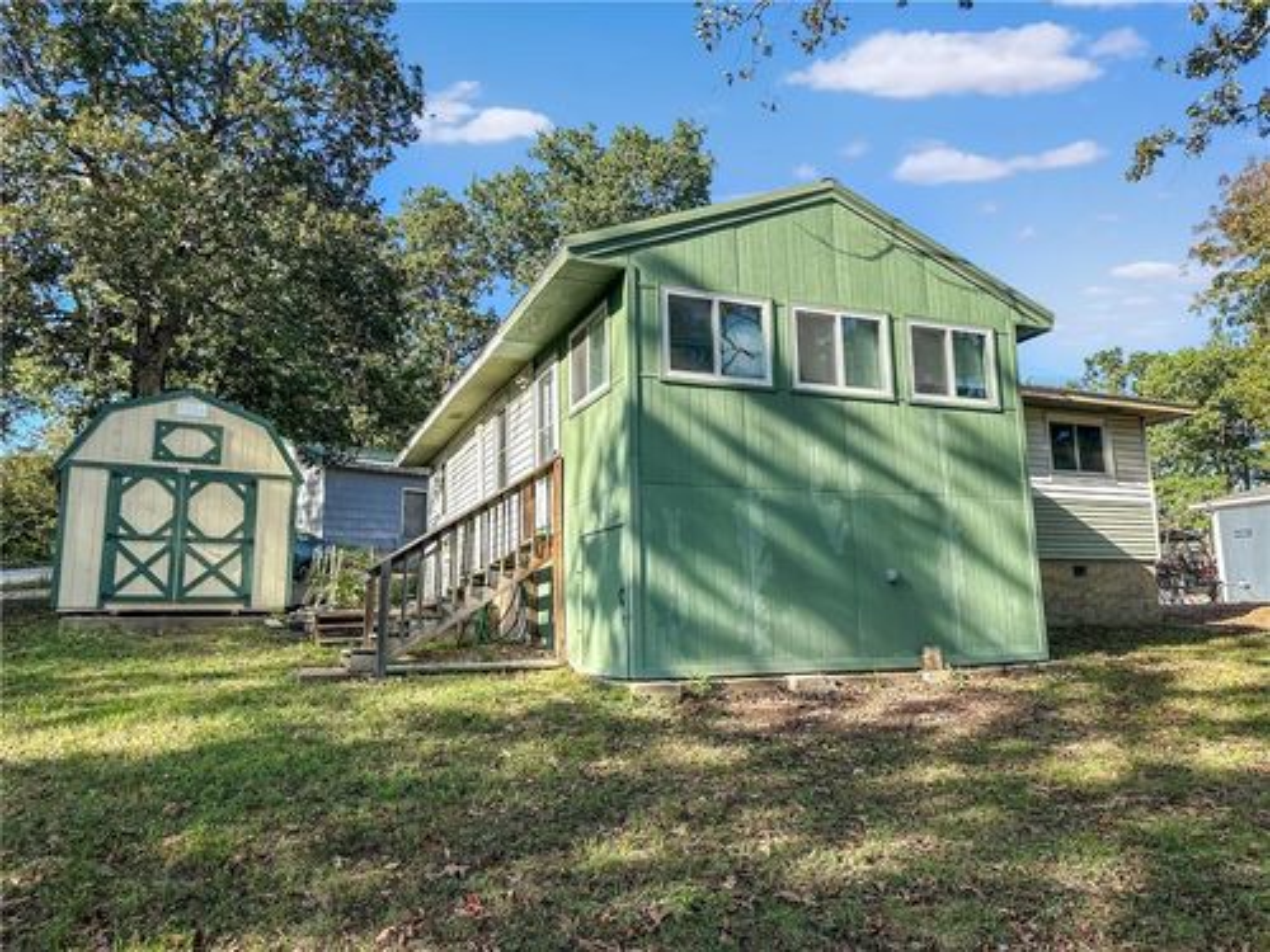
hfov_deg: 71.6
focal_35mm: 24
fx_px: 881
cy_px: 476
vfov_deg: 56.8
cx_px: 635
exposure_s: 1/1500
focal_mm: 6.86
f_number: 1.8
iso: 80
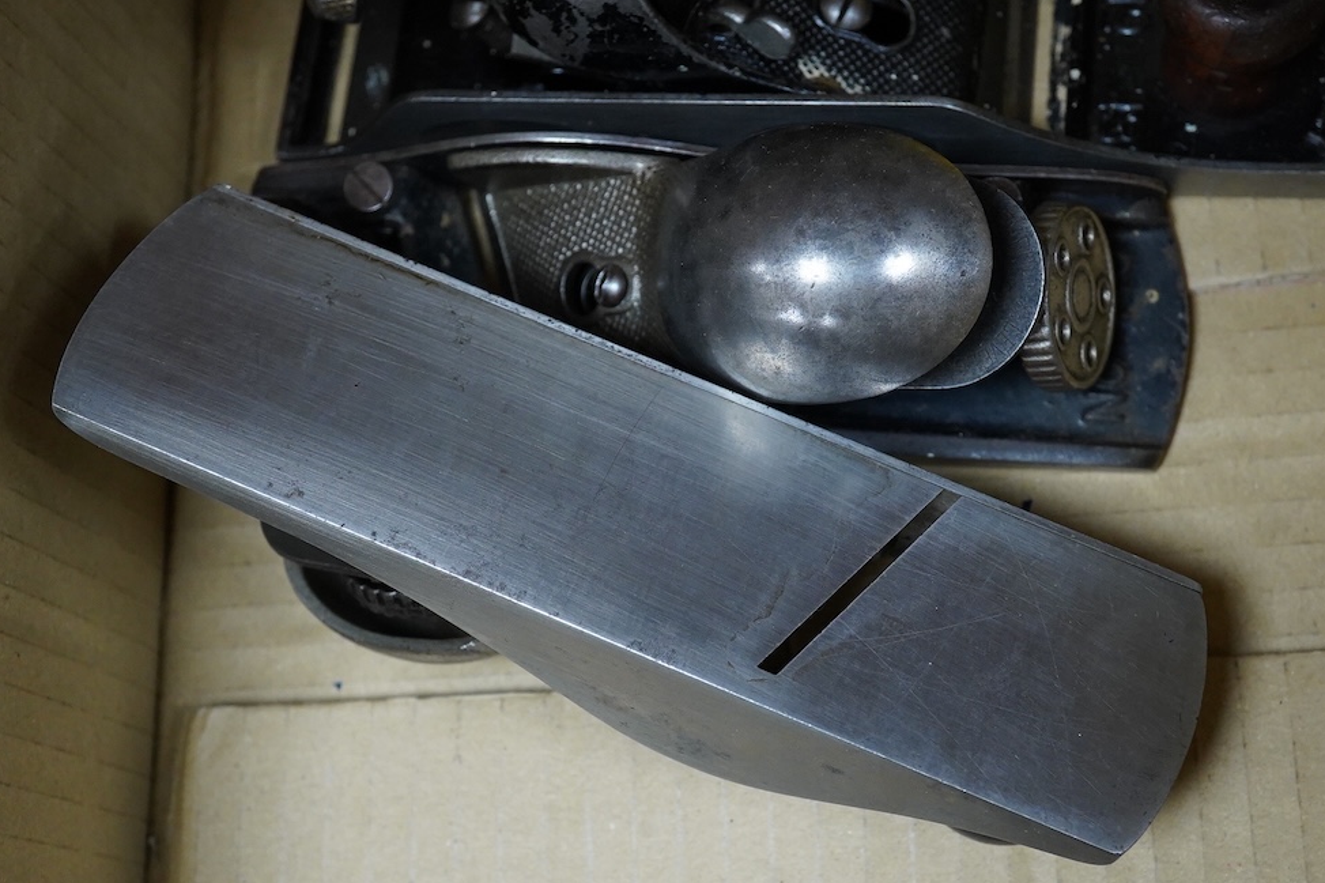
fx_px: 1913
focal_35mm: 52
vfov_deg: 26.0
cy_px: 509
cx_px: 727
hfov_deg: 38.2
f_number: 9
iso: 2500
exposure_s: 1/100
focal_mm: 30
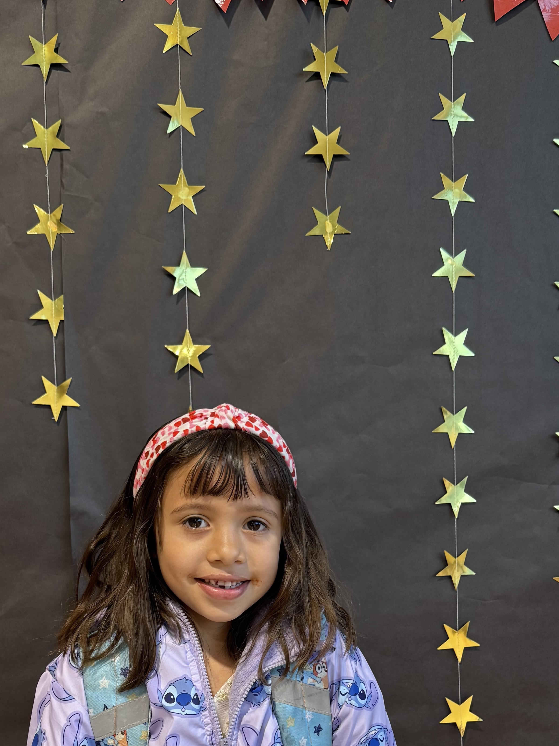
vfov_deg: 42.5
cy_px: 563
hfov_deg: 33.6
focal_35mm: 43
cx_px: 272
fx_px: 926
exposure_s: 1/120
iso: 200
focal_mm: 6.76
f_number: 1.78
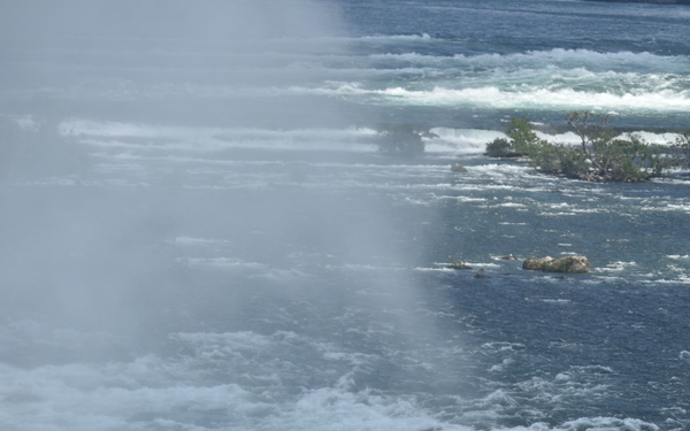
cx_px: 724
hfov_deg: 5.7
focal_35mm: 370
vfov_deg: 3.5
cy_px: 421
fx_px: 6958
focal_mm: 170
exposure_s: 1/400
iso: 100
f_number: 8
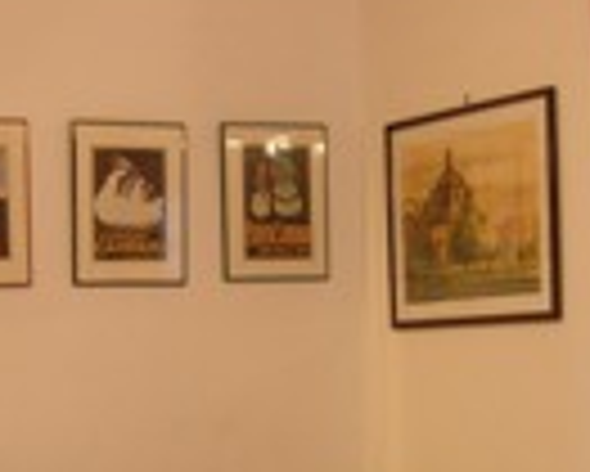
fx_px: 1975
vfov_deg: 13.2
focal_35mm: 113
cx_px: 351
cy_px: 616
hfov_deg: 17.0
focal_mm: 6.3
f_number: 2.9
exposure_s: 1/4
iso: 91
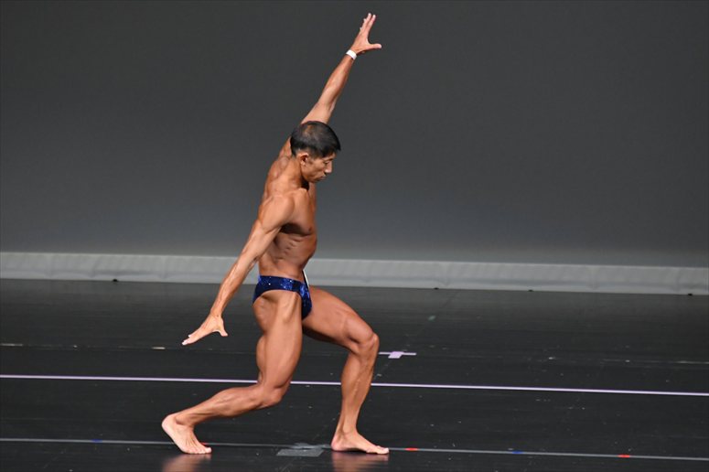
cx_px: 354
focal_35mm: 345
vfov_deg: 4.0
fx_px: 6791
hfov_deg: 6.0
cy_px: 236
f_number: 5.6
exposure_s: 1/400
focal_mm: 230
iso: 4000
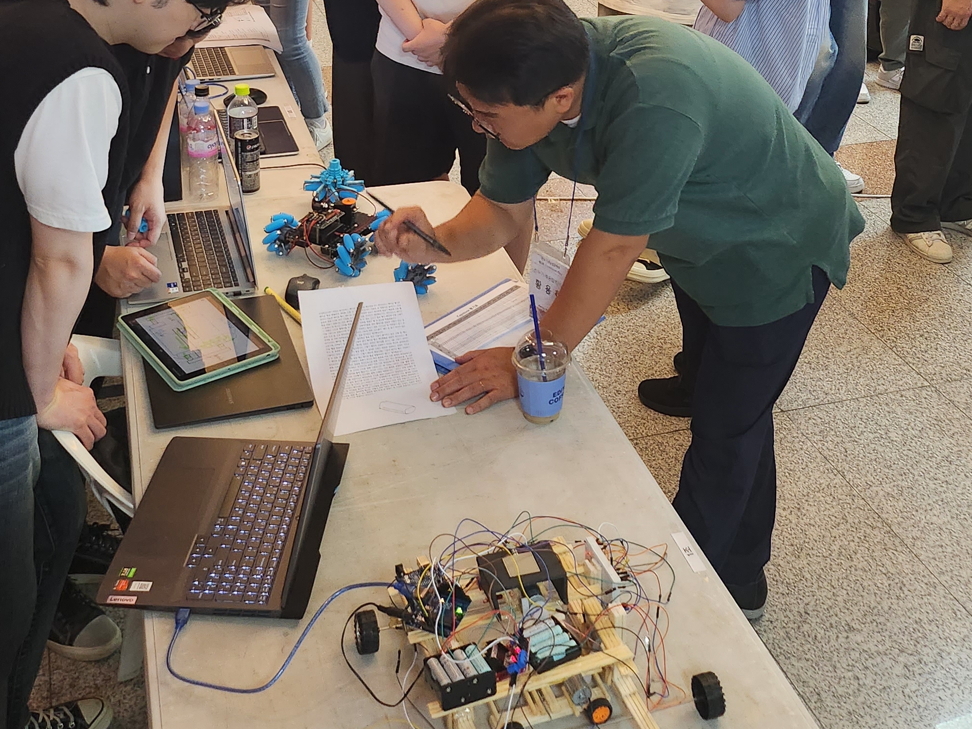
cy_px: 5
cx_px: 479
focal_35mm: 48
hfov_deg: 39.7
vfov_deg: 28.5
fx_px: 1348
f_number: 1.8
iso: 500
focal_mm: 5
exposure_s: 1/120
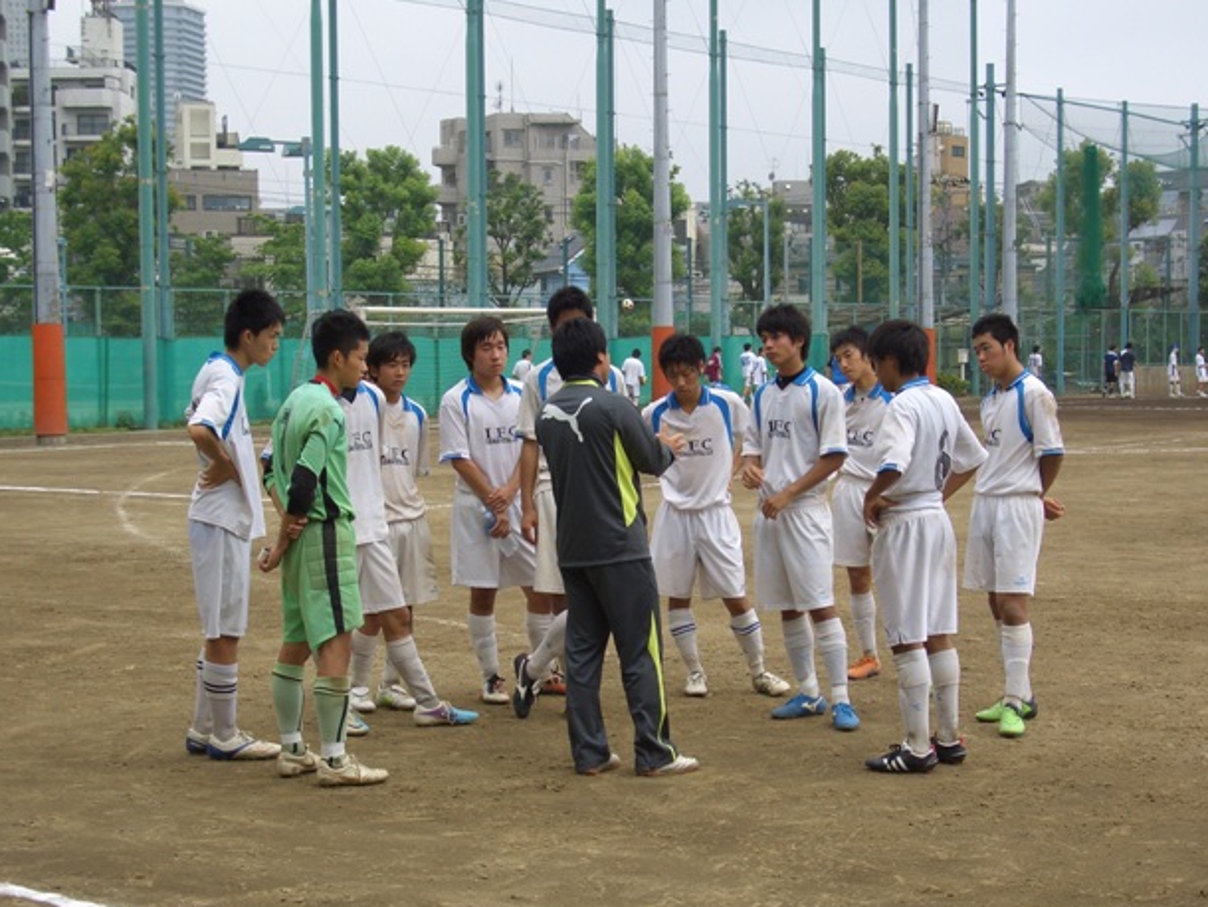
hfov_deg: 29.8
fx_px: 2269
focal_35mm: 65
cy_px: 459
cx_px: 624
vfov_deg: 22.6
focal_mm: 10.2
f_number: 3.5
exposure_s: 1/200
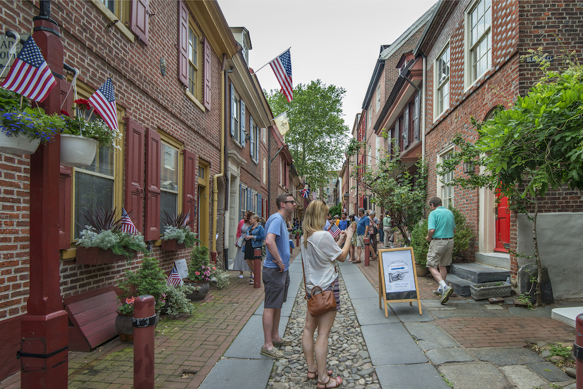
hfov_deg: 86.9
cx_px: 292
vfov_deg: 64.6
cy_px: 194
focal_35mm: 19
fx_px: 308
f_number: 10
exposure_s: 1/200
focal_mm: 19
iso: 640
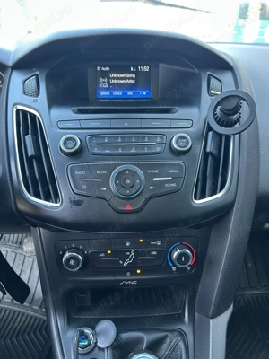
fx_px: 269
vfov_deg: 67.3
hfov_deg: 53.1
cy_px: 180
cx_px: 134
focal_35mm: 26
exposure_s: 1/60
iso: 160
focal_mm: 5.7
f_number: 1.5
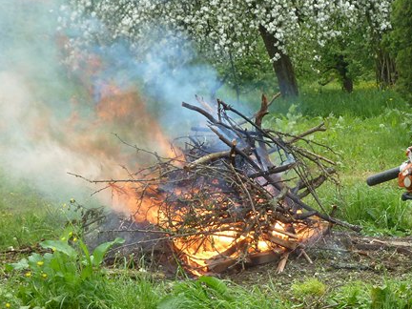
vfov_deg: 11.9
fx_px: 1476
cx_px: 258
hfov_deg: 15.9
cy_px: 204
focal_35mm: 124
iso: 160
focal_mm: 11
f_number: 4.1
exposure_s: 1/200
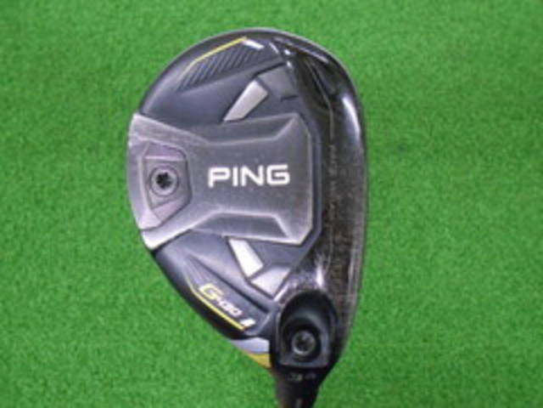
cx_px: 272
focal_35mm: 26
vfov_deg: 53.1
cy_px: 204
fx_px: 408
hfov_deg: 67.3
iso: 800
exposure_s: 1/50
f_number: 3.2
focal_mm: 4.6
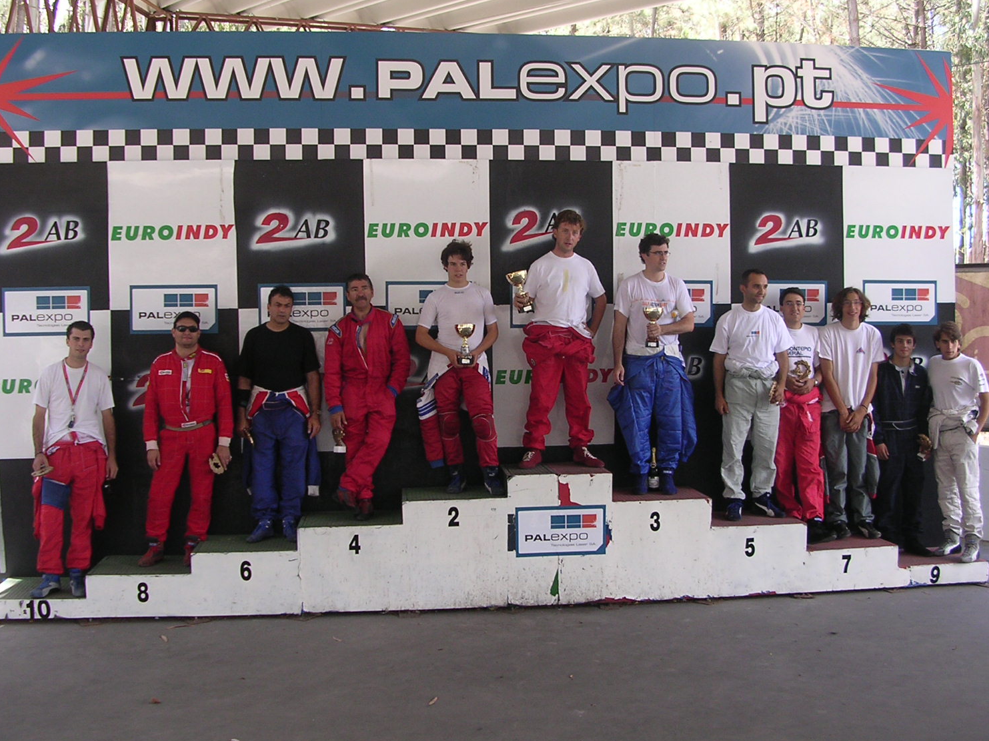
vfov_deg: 35.1
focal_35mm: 41
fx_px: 1171
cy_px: 355
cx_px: 520
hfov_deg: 45.8
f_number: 2.8
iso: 100
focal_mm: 5.8
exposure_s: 1/77.3
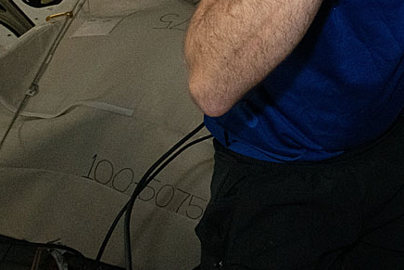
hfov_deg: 33.6
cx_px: 507
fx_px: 505
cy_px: -69
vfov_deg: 26.1
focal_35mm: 45
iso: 10000
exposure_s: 1/60
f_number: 13
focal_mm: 17
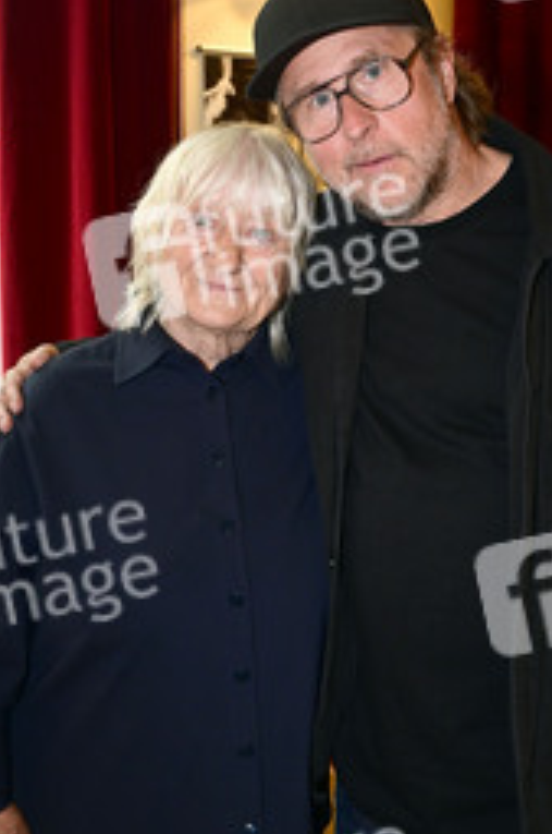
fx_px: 1270
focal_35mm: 55
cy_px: 415
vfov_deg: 36.3
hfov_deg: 24.5
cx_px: 346
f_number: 5
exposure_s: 1/200
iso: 1250
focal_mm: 35
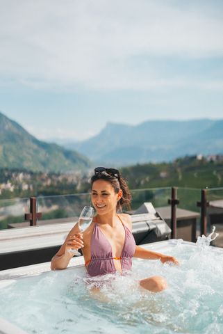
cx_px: 112
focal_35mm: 50
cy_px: 167
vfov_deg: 39.6
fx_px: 464
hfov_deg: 27.0
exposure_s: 1/6400
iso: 100
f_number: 1.8
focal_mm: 50
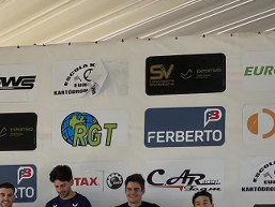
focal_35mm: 108
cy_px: 295
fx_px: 858
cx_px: -4
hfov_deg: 17.7
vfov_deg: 13.1
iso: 32
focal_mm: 4.25
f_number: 1.8
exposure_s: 1/326
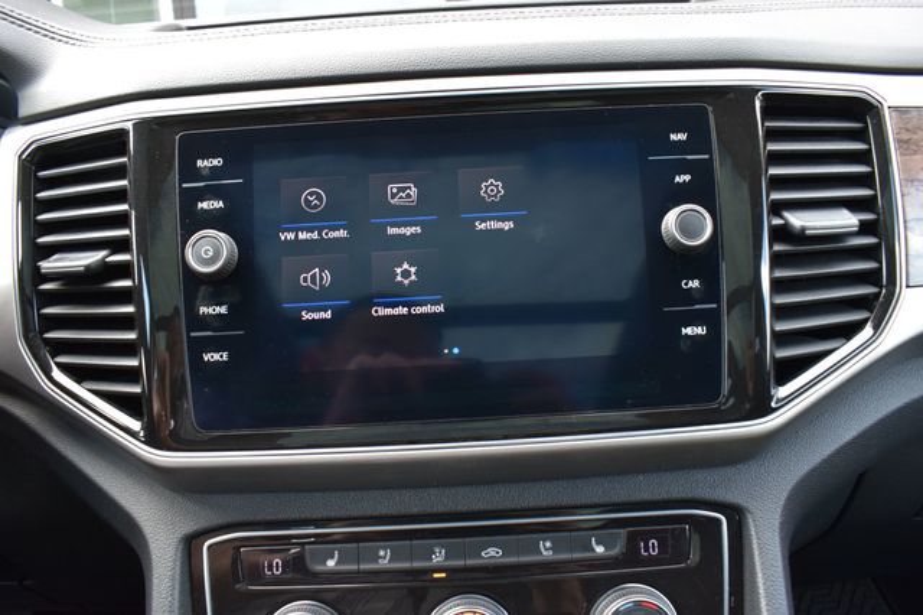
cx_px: 462
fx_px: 692
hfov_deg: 67.4
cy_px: 308
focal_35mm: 27
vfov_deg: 47.9
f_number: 7.1
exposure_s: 1/40
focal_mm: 18
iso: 400
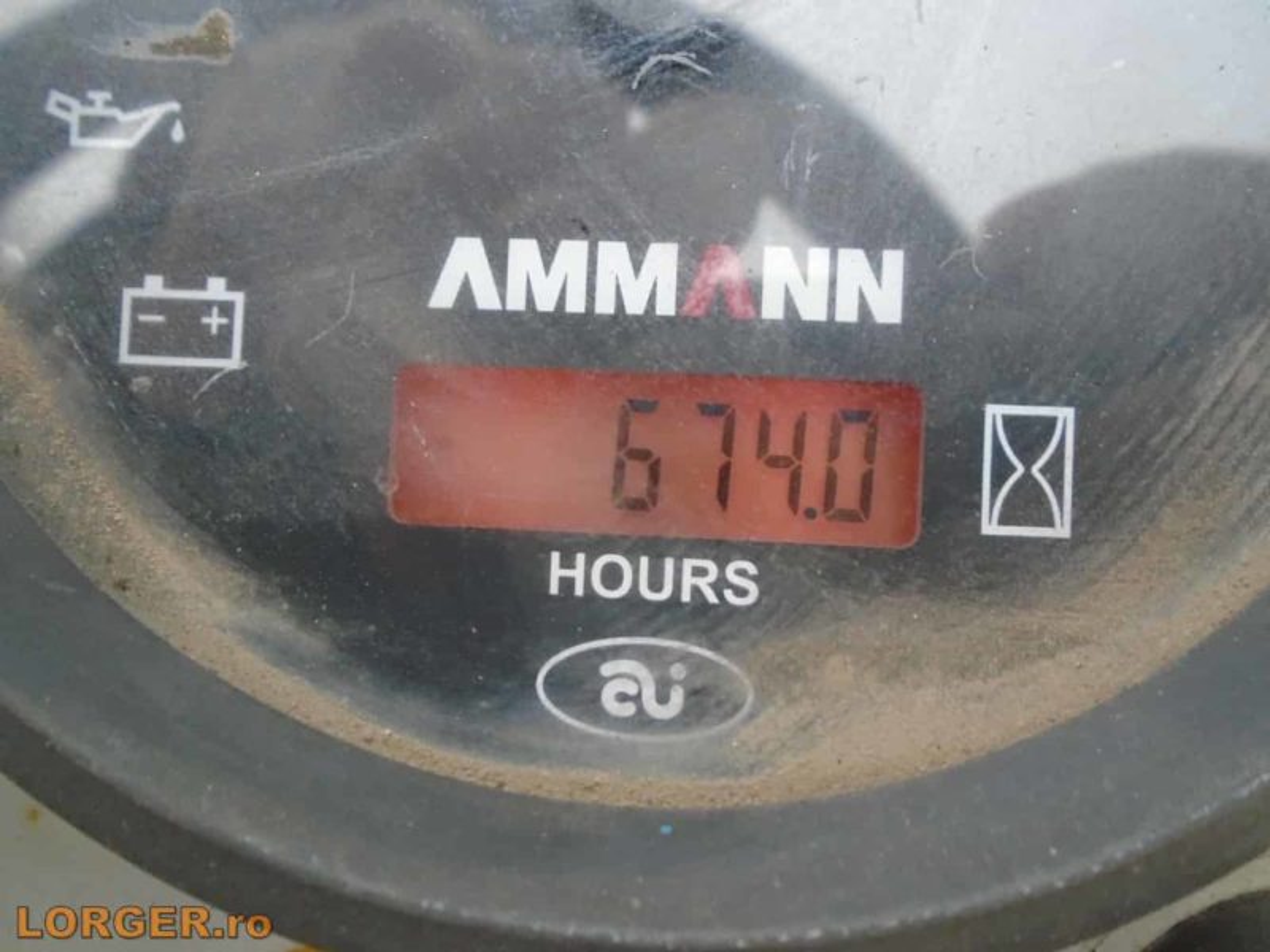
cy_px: 476
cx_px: 635
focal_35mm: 26
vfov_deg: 53.1
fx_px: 954
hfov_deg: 67.3
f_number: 3.2
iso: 400
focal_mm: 4.6
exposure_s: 1/200
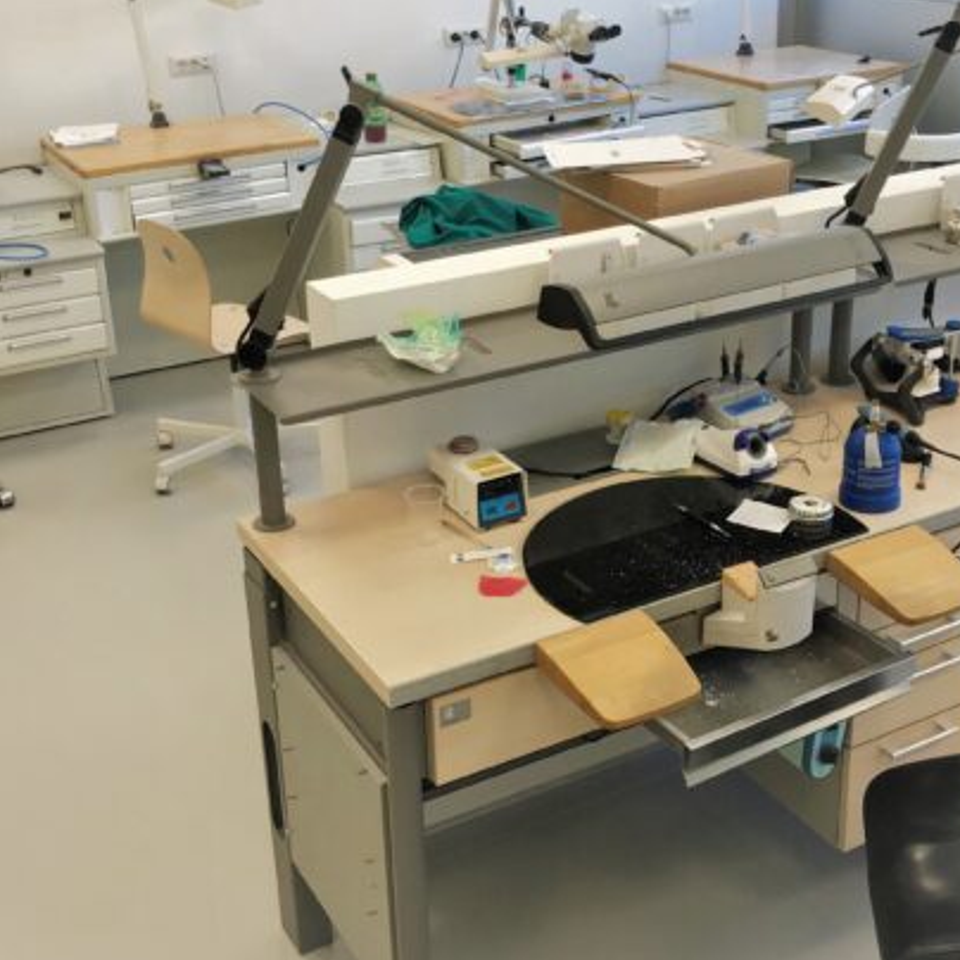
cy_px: 449
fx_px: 1475
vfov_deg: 36.0
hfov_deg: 36.0
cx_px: 530
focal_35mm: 47
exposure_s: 1/100
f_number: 1.8
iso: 32
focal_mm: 3.99
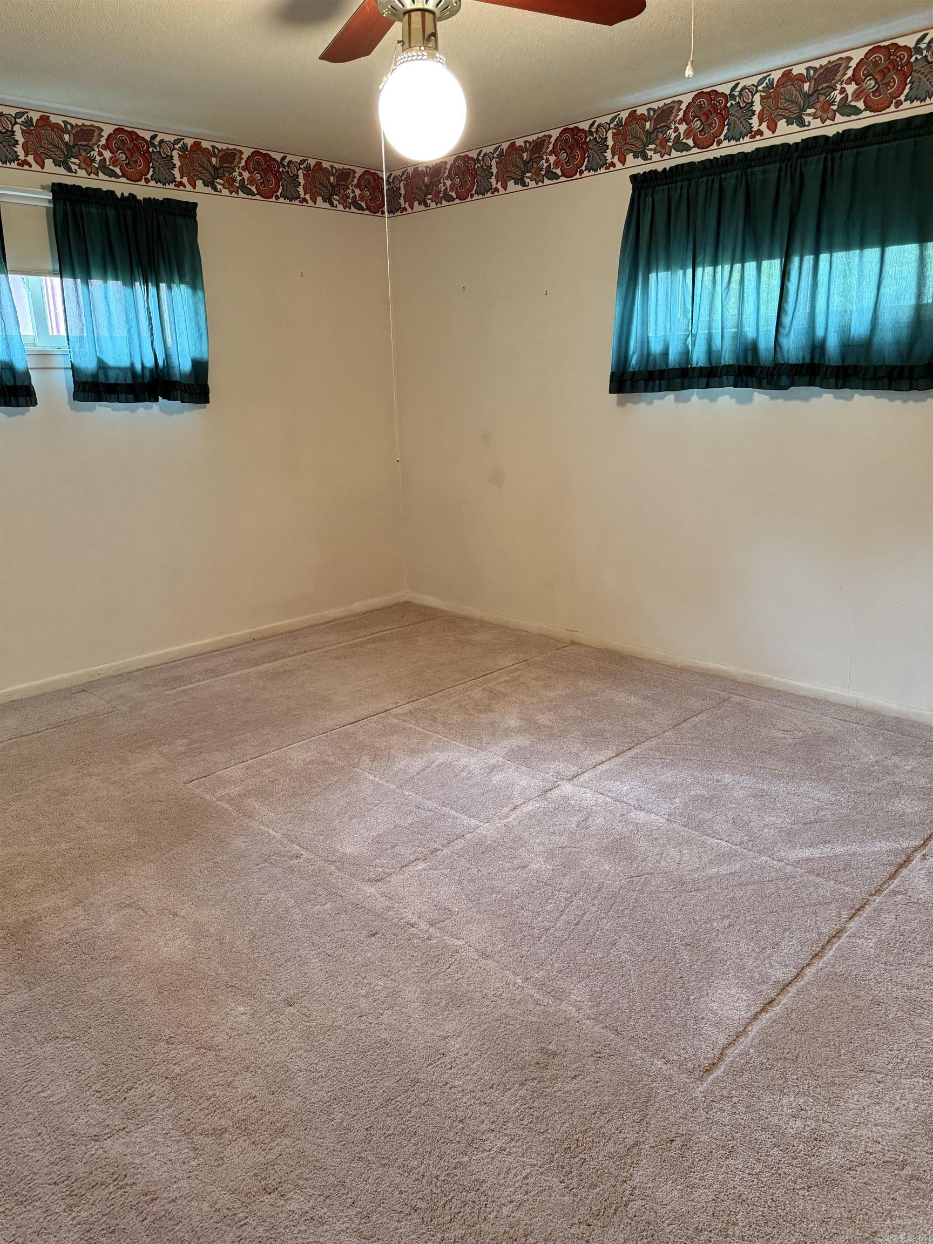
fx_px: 862
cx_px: 466
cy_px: 622
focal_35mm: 24
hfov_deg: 56.8
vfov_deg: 71.6
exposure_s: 1/60
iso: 400
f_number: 1.78
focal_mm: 6.76
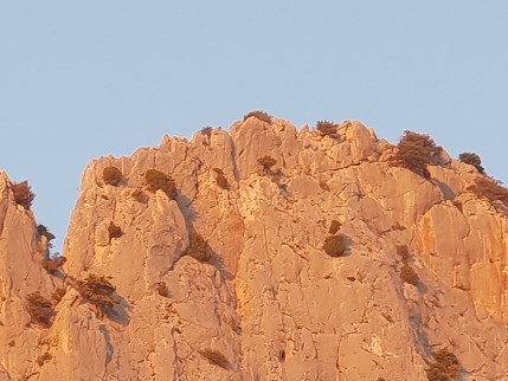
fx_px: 3640
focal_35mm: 248
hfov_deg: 7.9
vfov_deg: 6.0
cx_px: -66
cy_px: 412
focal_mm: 6
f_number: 2.4
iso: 32
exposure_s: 1/60
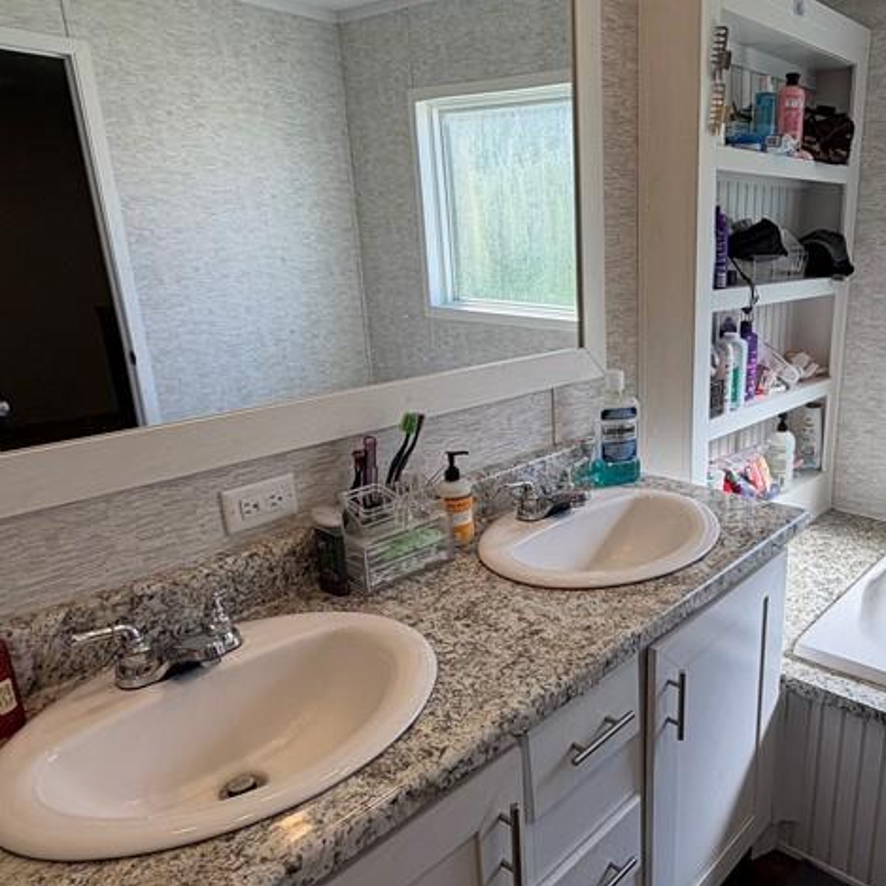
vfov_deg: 59.0
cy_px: 469
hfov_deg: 56.2
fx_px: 782
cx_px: 665
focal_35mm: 27
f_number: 2.2
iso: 40
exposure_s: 1/120
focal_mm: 2.22
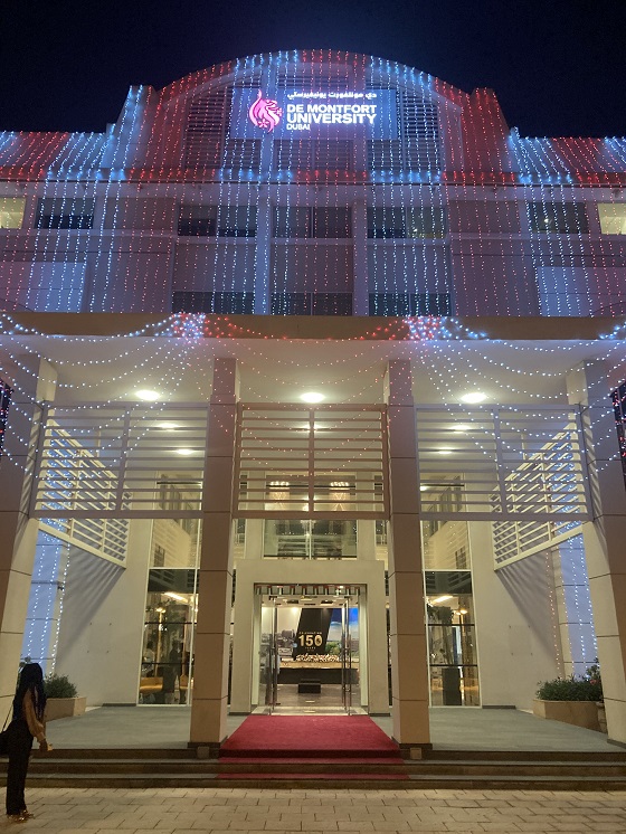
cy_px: 417
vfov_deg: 63.4
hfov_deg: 49.8
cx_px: 313
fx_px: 675
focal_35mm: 28
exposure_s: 1/33
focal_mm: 3.99
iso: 250
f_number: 1.8
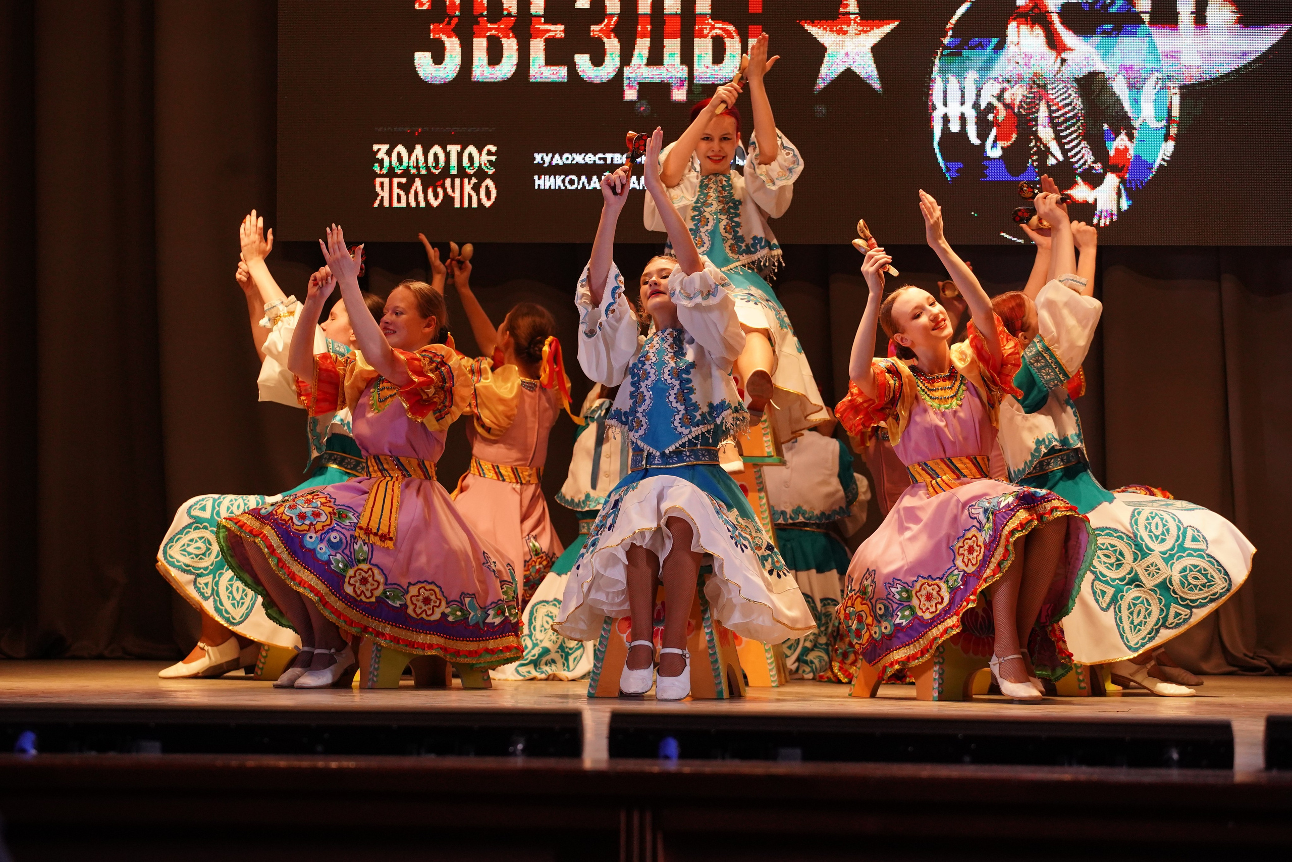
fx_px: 3912
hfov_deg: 18.8
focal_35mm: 109
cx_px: 646
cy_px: 431
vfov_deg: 12.6
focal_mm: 109
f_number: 5
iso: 3200
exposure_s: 1/640
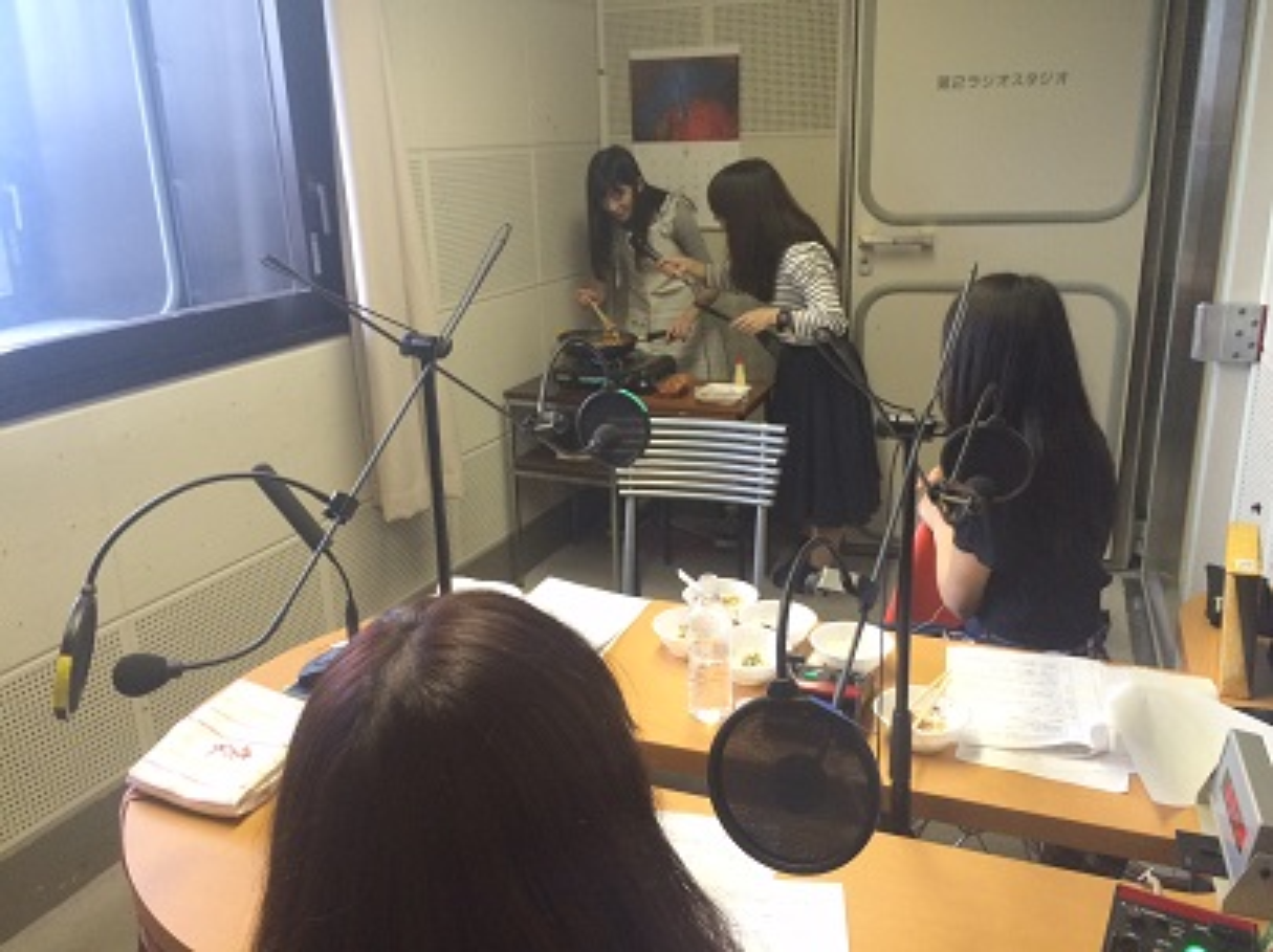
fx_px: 1066
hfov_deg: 61.7
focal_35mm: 29
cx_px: 636
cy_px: 476
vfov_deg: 48.2
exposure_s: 1/33
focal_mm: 4.15
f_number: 2.2
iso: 80
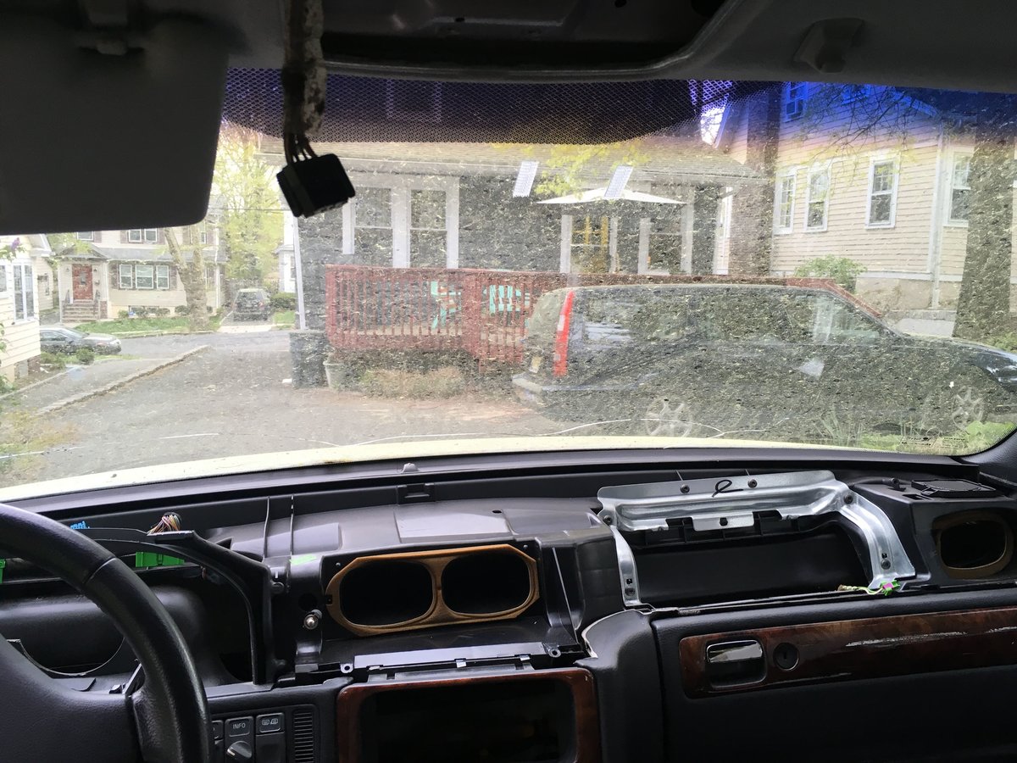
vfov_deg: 48.2
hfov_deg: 61.7
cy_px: 382
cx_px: 508
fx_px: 852
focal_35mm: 29
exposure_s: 1/40
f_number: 2.2
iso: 25
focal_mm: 4.15
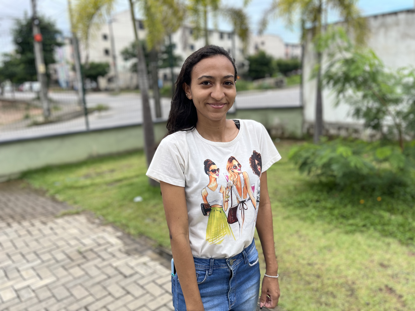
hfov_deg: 67.3
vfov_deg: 53.1
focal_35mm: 26
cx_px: 208
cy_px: 156
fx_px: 312
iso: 50
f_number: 1.6
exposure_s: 1/742
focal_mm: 5.1
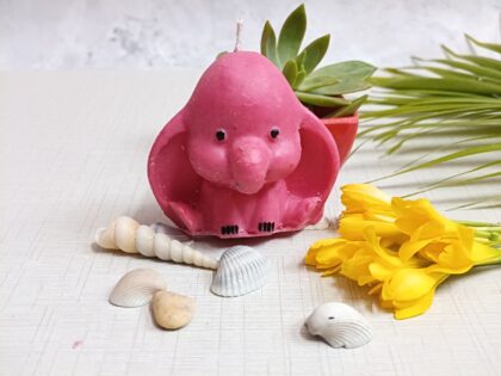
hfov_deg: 40.4
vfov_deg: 30.9
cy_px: 188
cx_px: 250
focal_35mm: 47
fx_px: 680
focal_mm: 7.08
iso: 1600
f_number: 4.5
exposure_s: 1/25
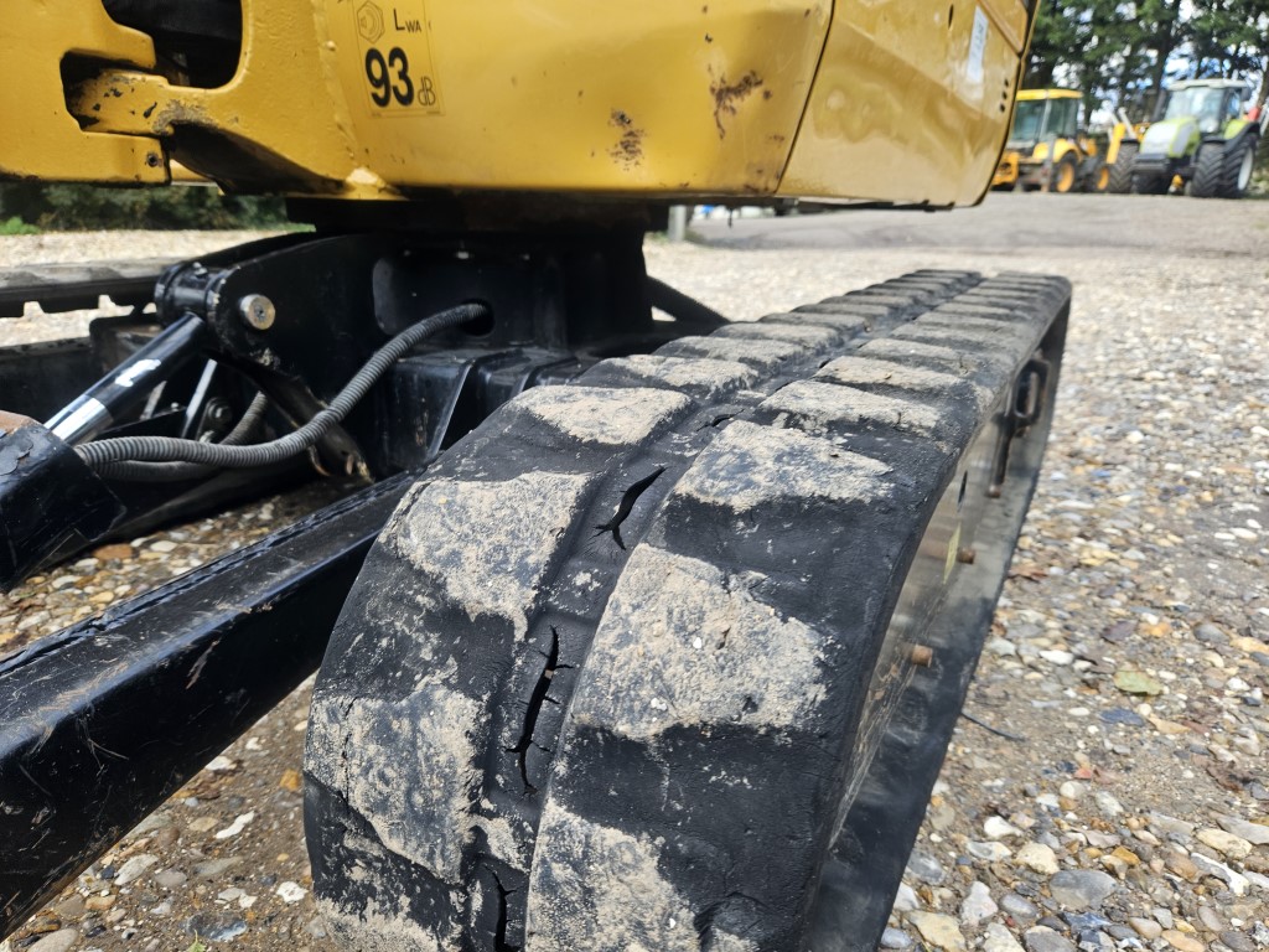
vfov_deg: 58.9
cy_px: 476
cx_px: 634
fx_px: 843
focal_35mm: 23
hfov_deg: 73.9
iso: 32
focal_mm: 5.4
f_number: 1.8
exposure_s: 1/131
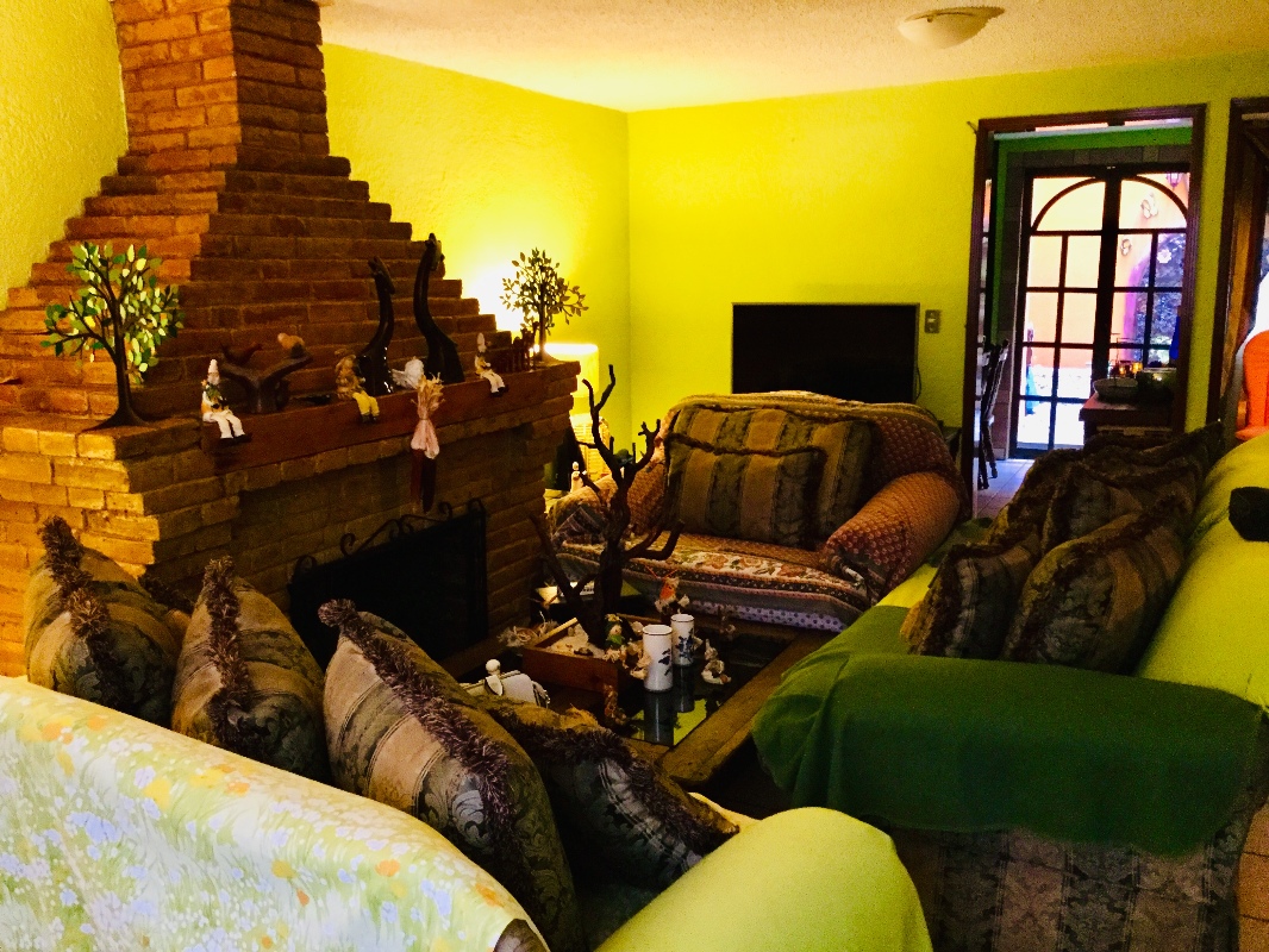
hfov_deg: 58.3
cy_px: 476
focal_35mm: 31
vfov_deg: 45.5
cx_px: 634
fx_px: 1137
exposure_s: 1/15
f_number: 2.4
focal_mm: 3.3
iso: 250
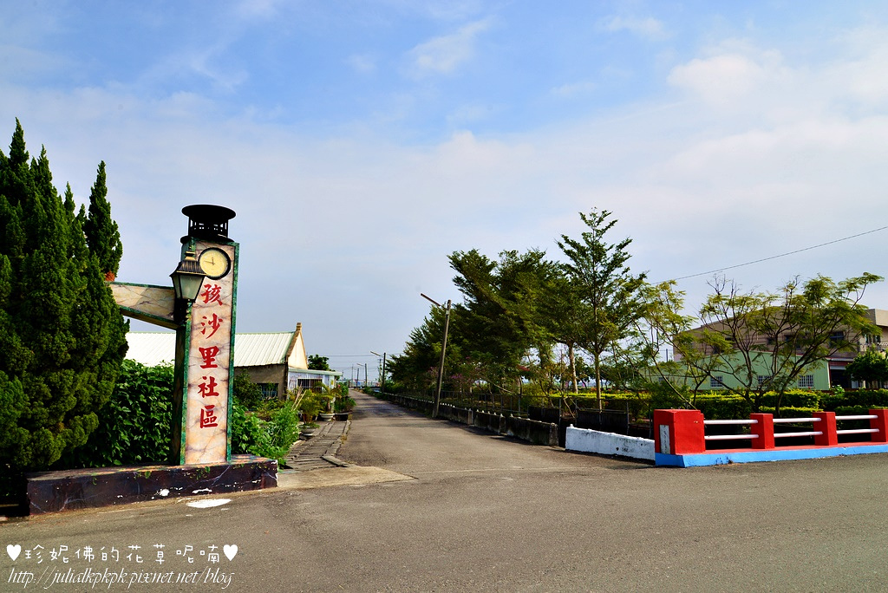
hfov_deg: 73.7
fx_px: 592
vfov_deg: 53.2
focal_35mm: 24
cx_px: 444
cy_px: 296
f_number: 11
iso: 100
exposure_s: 1/160
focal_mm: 24
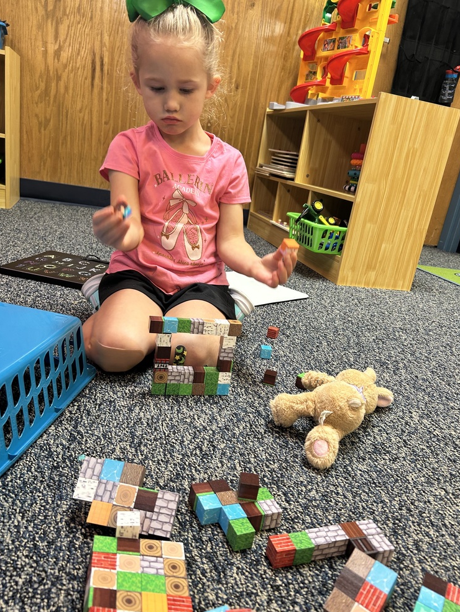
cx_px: 237
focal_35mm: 27
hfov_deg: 51.4
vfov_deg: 65.3
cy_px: 317
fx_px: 478
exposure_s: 1/64
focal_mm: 5.7
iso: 125
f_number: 1.5
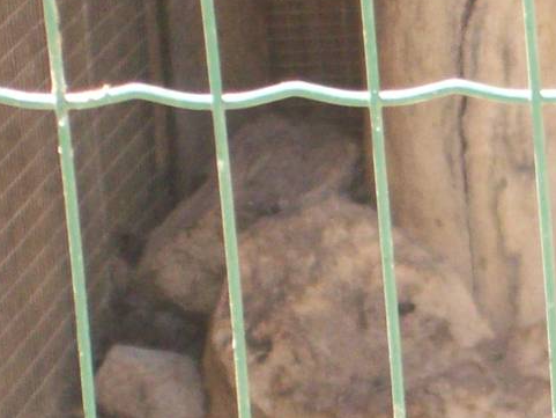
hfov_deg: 5.5
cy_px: 496
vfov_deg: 4.1
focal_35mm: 359
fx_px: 5768
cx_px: 895
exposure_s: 1/128
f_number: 4.8
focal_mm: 18
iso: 200
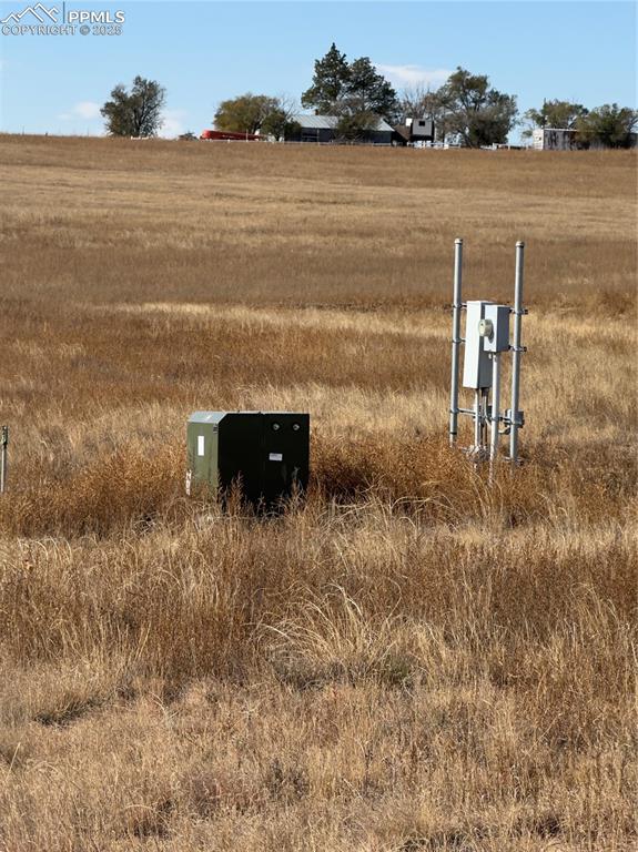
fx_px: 2952
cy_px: 426
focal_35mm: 120
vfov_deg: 16.4
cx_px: 319
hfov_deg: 12.3
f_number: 2.8
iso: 50
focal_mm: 15.66
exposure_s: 1/1422
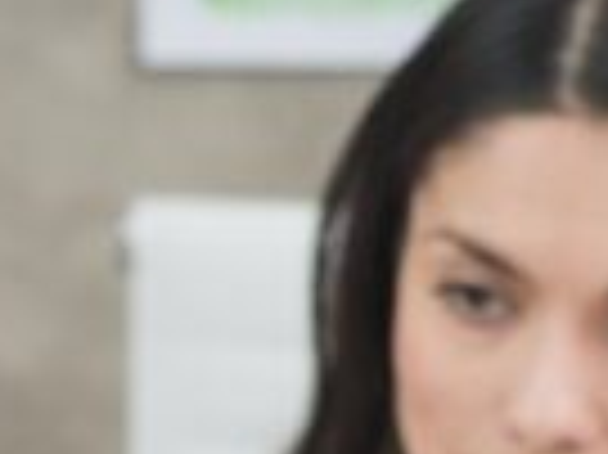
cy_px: 1002
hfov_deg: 7.3
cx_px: 158
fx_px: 4791
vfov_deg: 5.3
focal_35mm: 273
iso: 320
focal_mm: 50
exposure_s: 1/160
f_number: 3.5
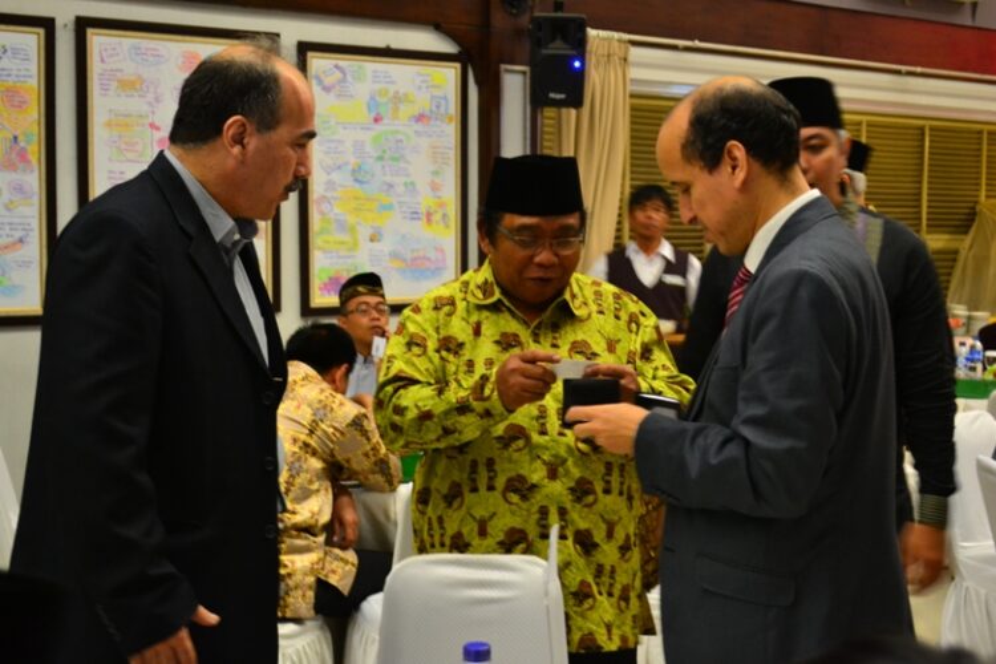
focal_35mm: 52
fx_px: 1452
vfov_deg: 25.8
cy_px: 332
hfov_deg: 37.9
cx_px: 498
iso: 1600
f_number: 5
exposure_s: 1/8
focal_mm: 35
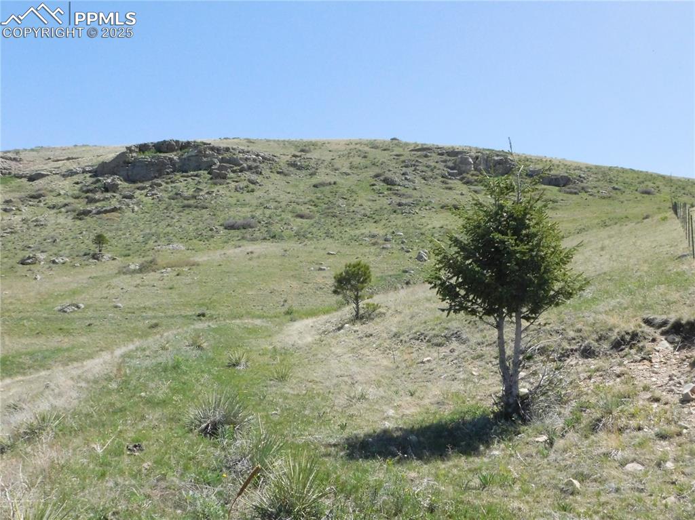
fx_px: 722
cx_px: 348
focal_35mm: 36
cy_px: 260
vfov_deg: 39.6
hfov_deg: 51.4
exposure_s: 1/1500
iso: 800
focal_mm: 6.3
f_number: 7
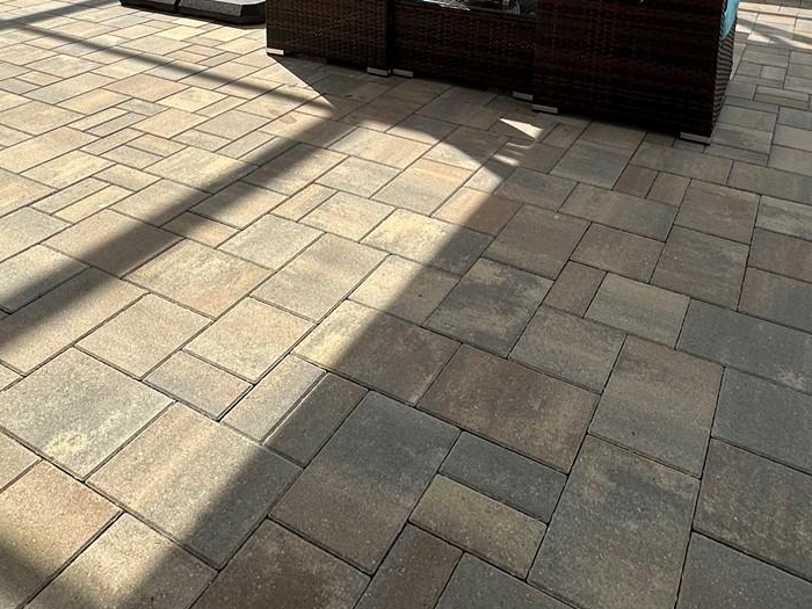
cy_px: -36
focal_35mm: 32
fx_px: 751
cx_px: 451
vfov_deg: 37.9
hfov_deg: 56.7
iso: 40
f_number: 2.2
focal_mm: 2.22
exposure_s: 1/1103
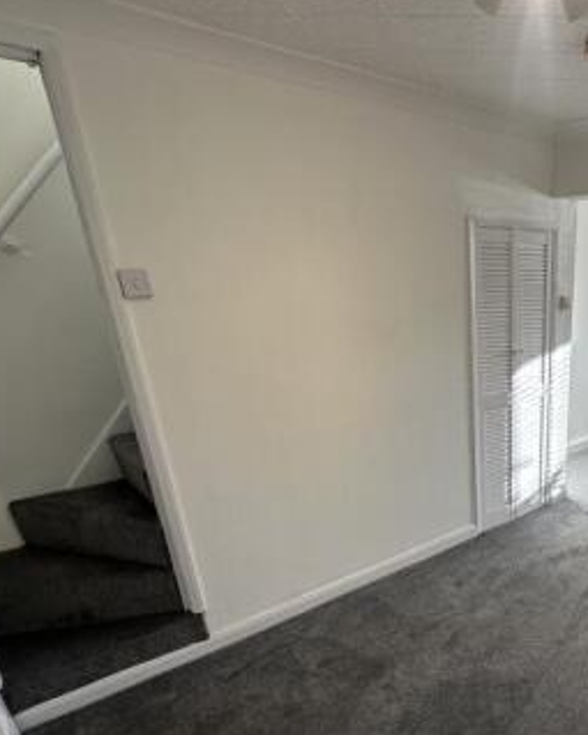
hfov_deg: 50.3
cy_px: 490
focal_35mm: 25
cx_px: 532
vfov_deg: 66.3
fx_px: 544
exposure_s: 1/100
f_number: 2.2
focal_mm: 2.22
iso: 40
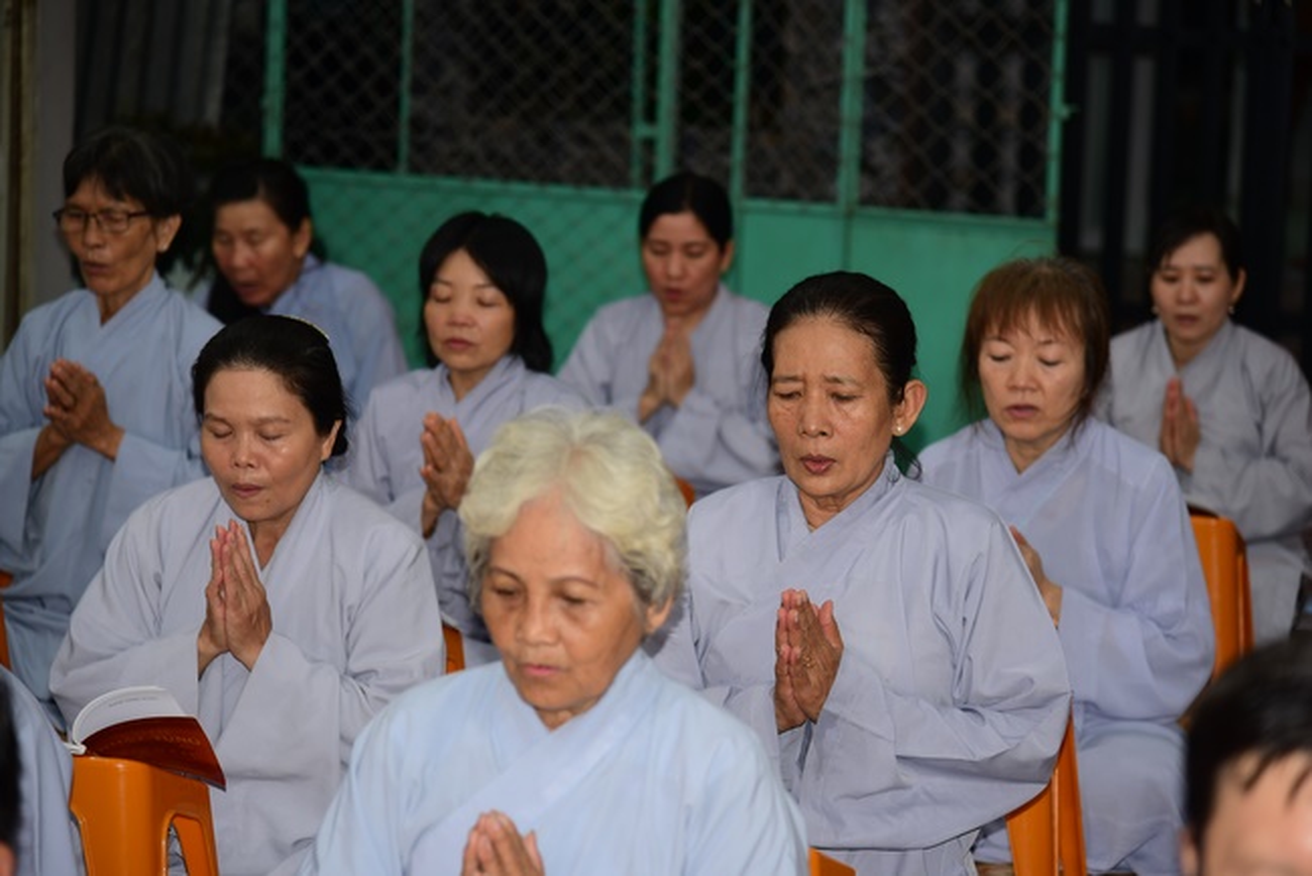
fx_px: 3828
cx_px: 656
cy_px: 438
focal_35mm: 105
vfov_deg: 13.1
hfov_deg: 19.4
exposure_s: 1/60
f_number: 4
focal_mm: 105
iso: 320
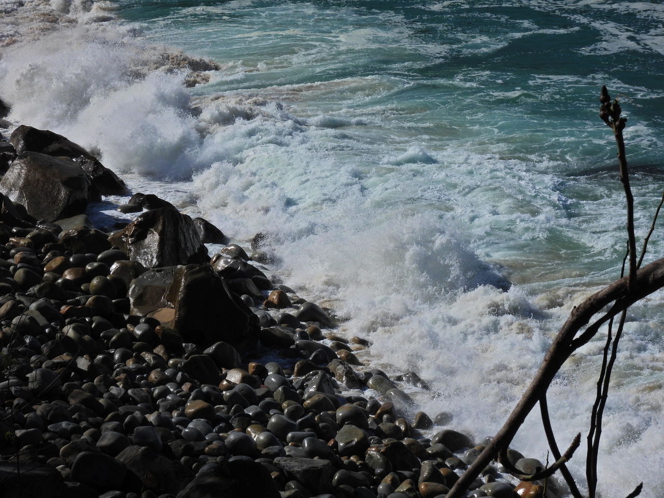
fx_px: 2014
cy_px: 249
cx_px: 332
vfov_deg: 14.1
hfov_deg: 18.7
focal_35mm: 105
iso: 100
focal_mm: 18.7
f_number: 7.1
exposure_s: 1/1600
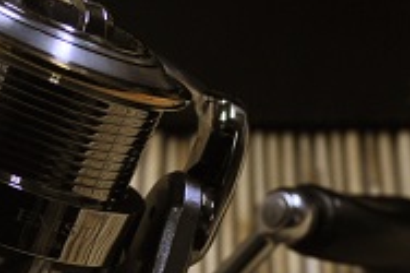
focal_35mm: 185
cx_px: 179
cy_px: 256
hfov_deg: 11.1
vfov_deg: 7.4
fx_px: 2105
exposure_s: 1/60
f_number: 5
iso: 560
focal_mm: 36
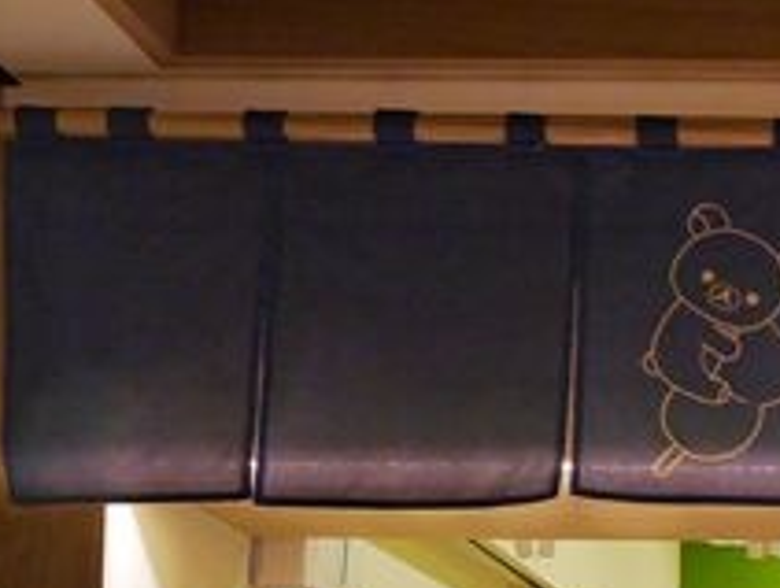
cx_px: 1028
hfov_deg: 19.7
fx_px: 2054
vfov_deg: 15.3
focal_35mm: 91
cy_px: 823
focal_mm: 15
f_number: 3.2
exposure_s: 1/30
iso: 200
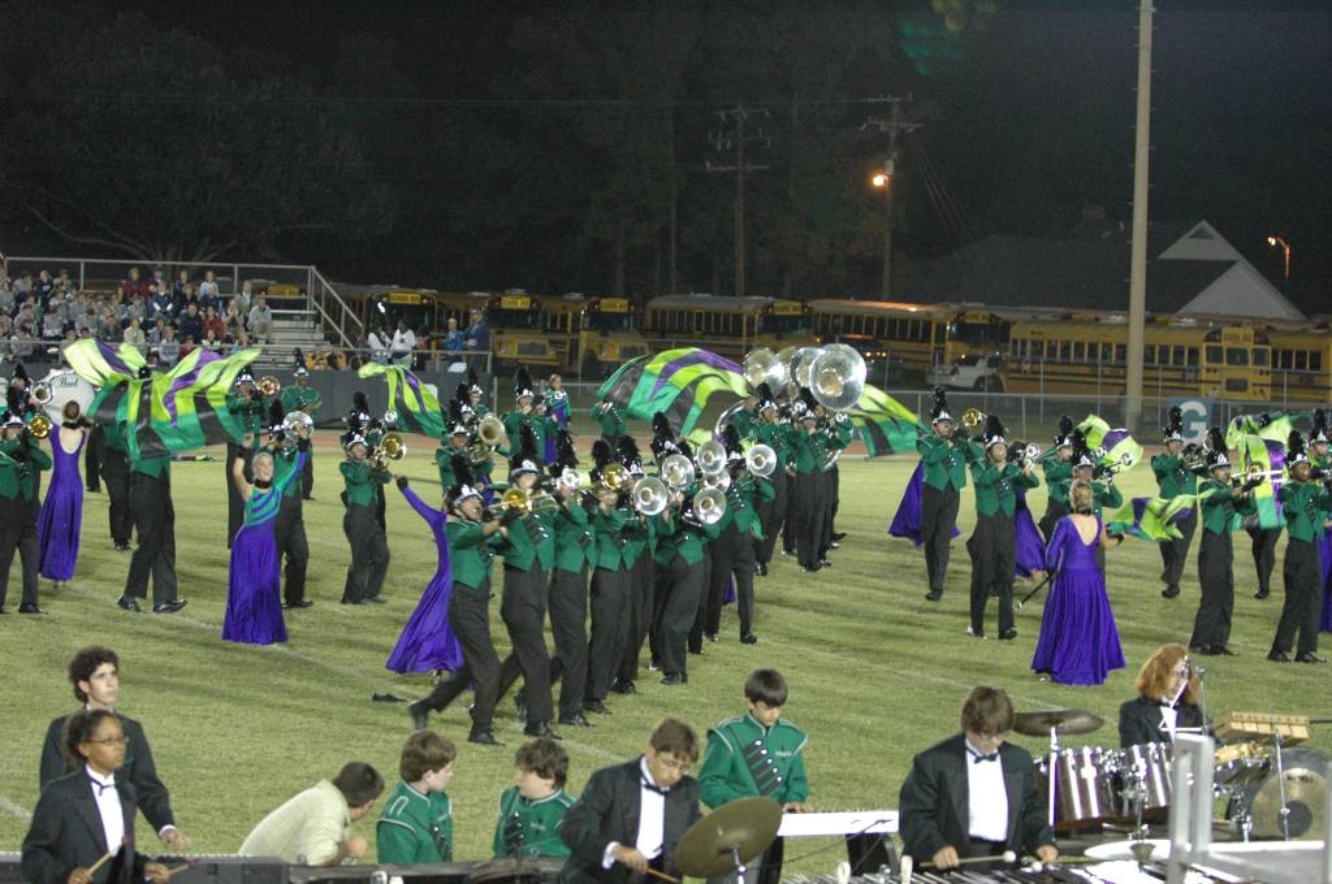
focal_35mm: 105
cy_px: 442
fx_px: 3880
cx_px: 666
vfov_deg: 13.0
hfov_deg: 19.5
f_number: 2.8
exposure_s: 1/60
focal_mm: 70
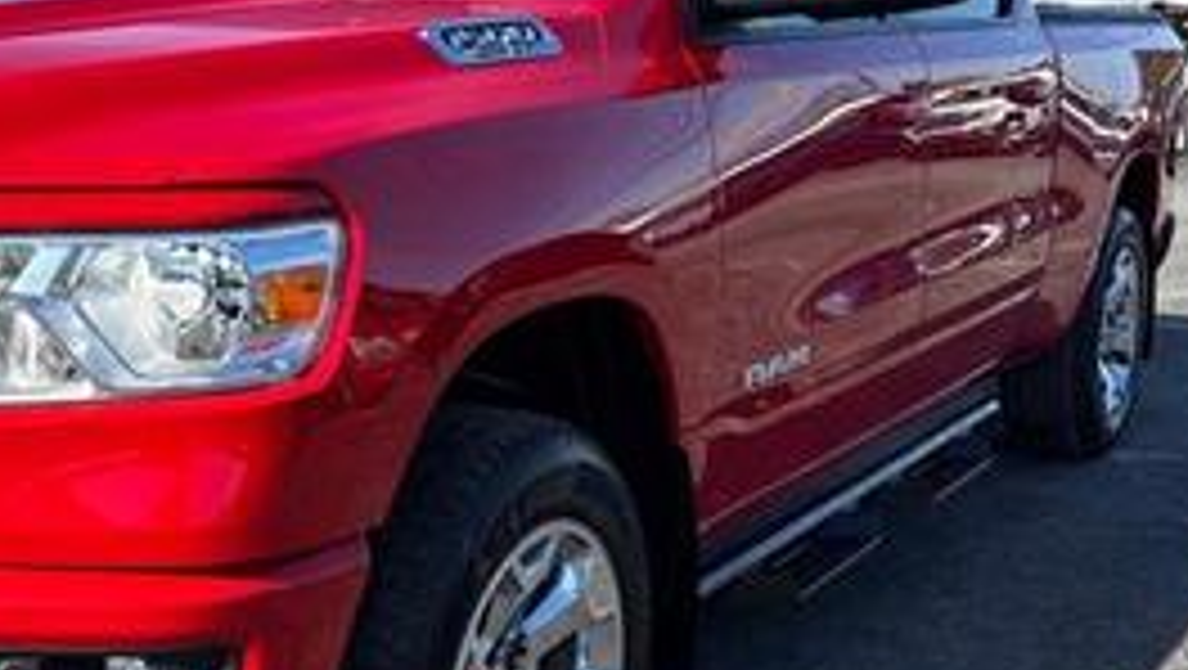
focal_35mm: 54
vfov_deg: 22.3
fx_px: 1702
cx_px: 230
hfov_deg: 37.1
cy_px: 360
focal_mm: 5.96
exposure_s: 1/1812
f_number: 1.6
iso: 50
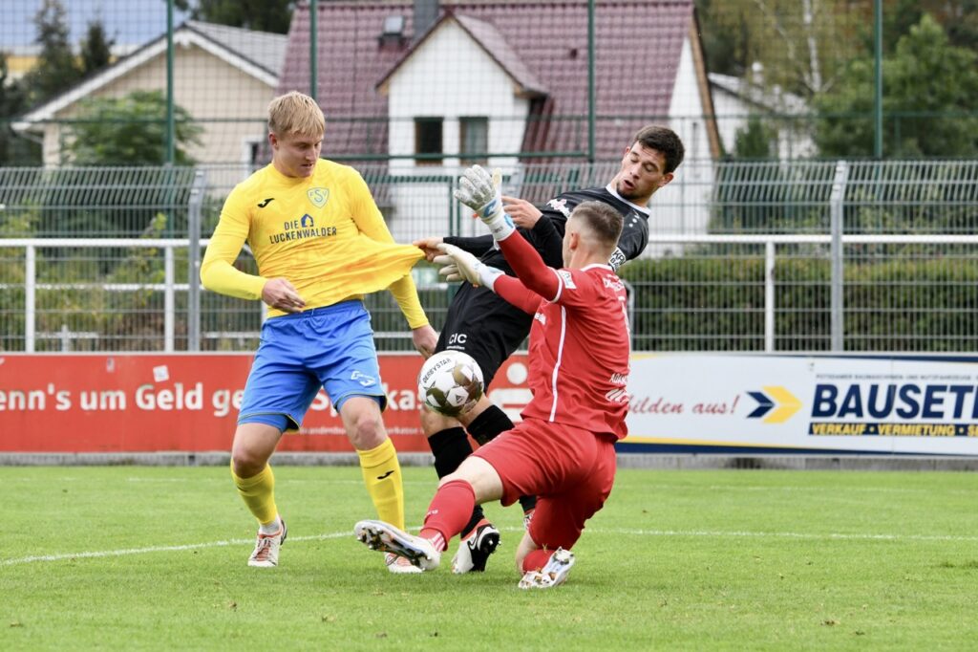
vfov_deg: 7.4
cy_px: 326
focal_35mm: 185
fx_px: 5024
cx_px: 489
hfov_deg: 11.1
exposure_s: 1/1600
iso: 2000
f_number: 7.1
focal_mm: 185
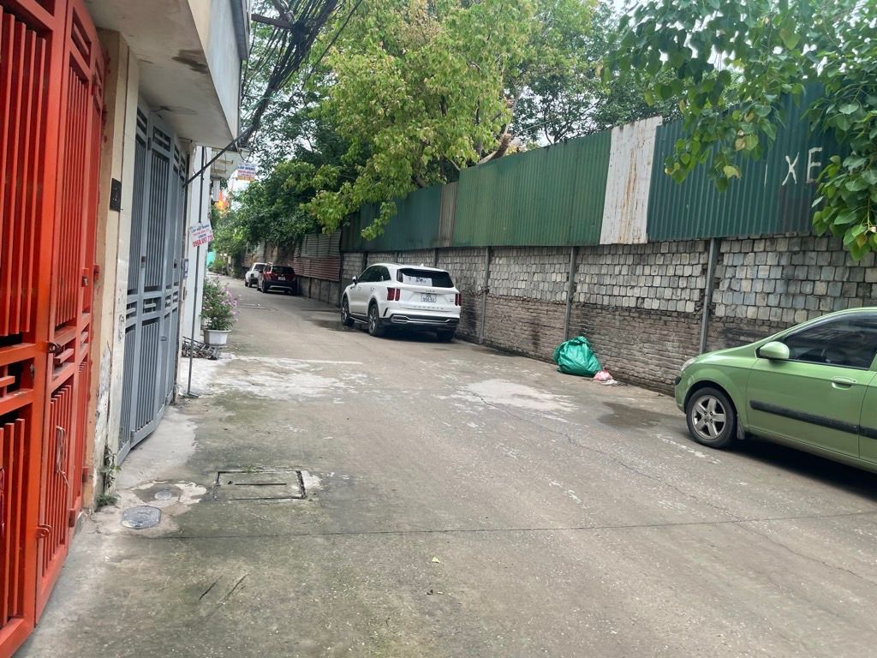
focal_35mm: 26
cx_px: 438
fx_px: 659
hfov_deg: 67.3
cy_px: 329
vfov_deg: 53.1
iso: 32
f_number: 1.6
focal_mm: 4.2
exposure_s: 1/694
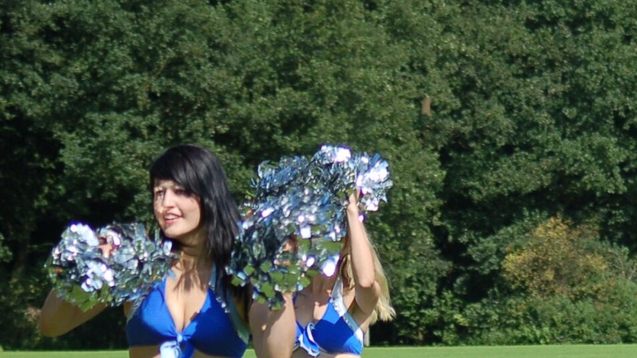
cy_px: 420
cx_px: 650
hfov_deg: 7.6
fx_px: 4780
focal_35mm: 283
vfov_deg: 4.3
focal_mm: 78
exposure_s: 1/1250
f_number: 5
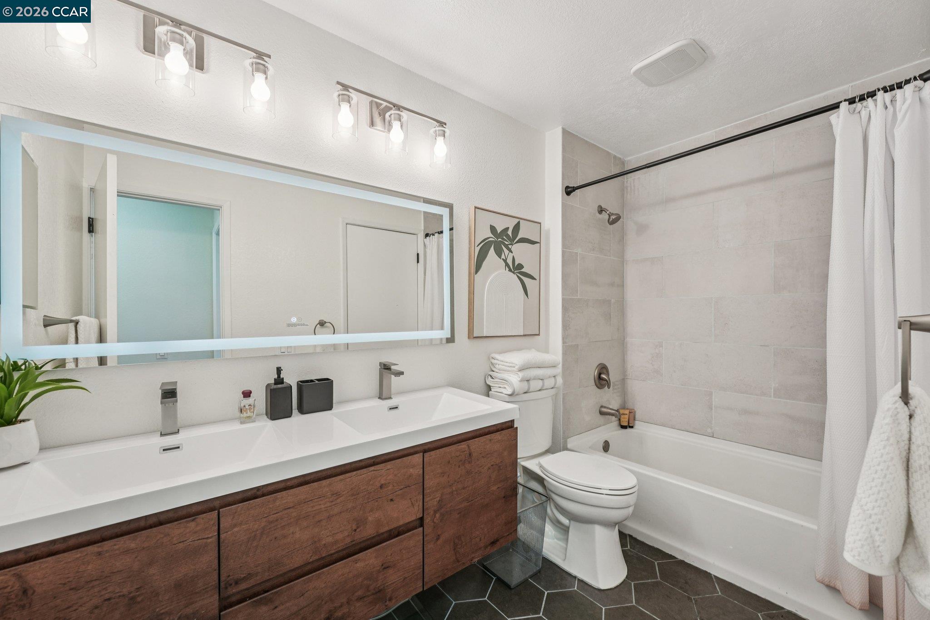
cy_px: 310
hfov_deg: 104.3
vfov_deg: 81.2
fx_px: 362
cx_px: 465
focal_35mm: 14
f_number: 8
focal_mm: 14
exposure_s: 1/30
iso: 640
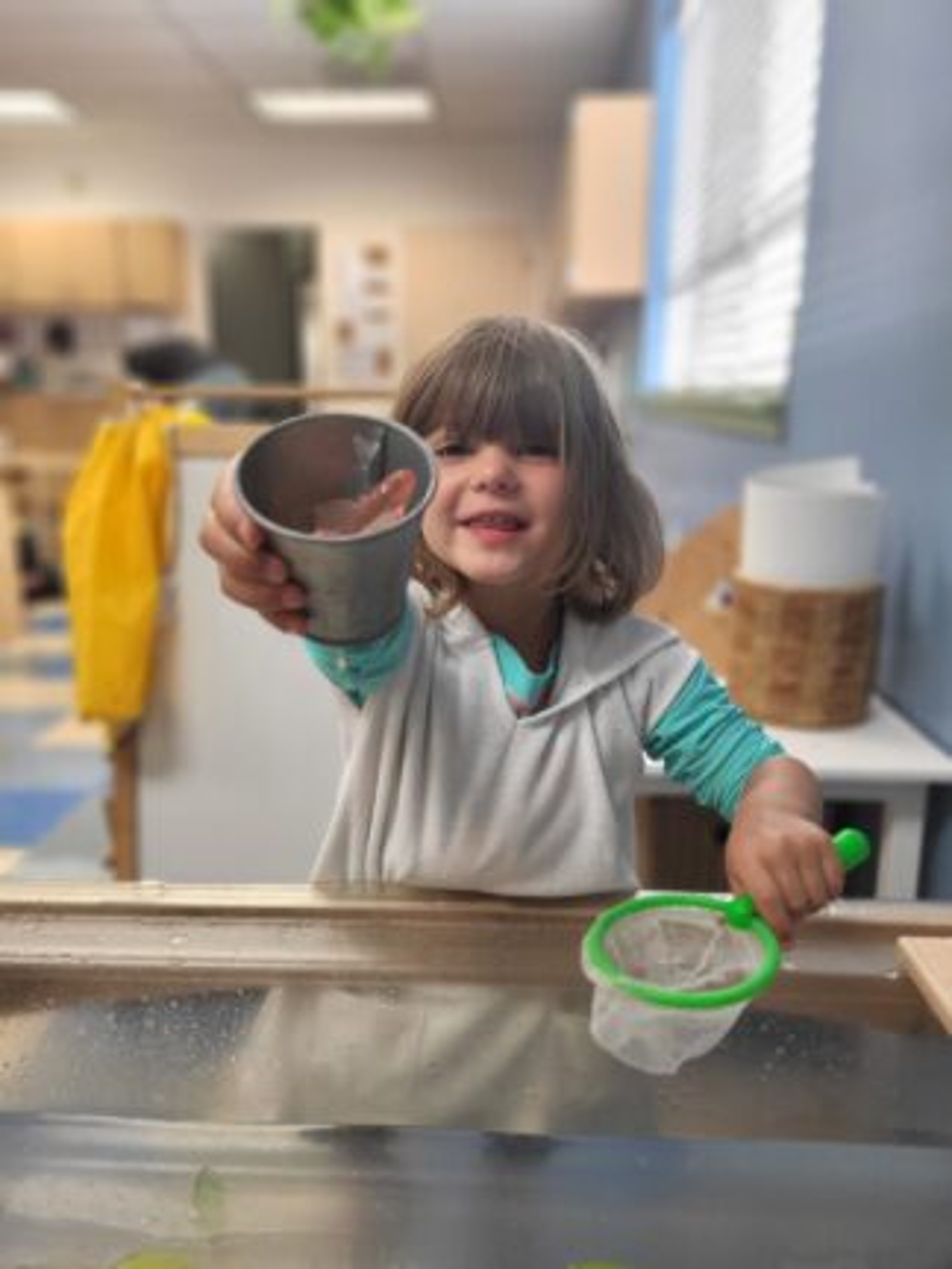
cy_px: 634
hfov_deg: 53.1
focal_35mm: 26
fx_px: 953
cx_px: 476
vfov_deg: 67.3
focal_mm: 5.4
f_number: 1.8
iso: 160
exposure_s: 1/120
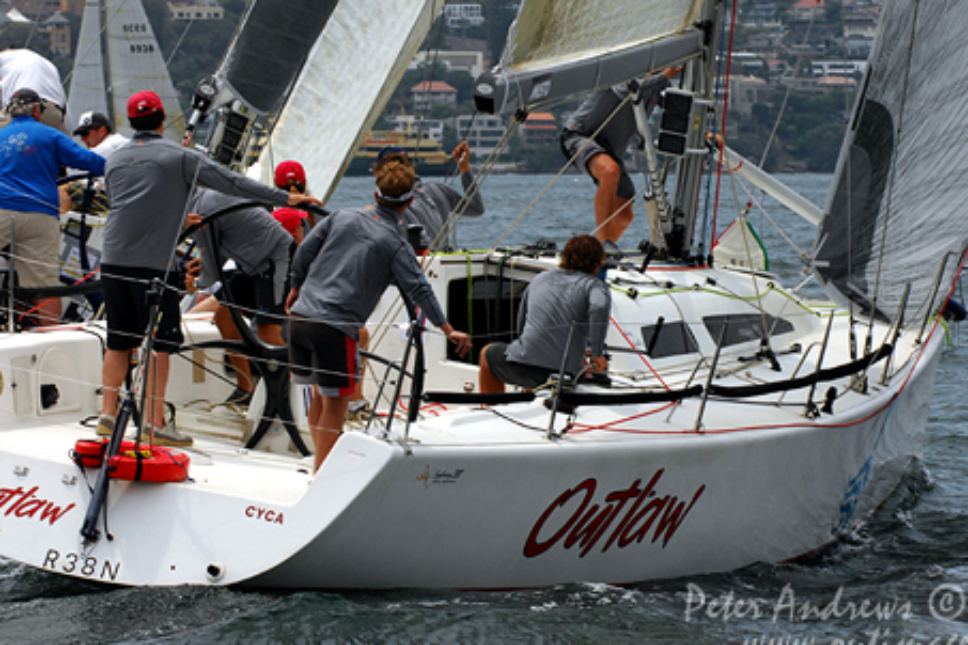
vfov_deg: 5.3
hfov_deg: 8.0
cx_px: 455
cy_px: 250
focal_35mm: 258
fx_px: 6937
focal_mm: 130
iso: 400
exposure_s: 1/1000
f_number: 7.6
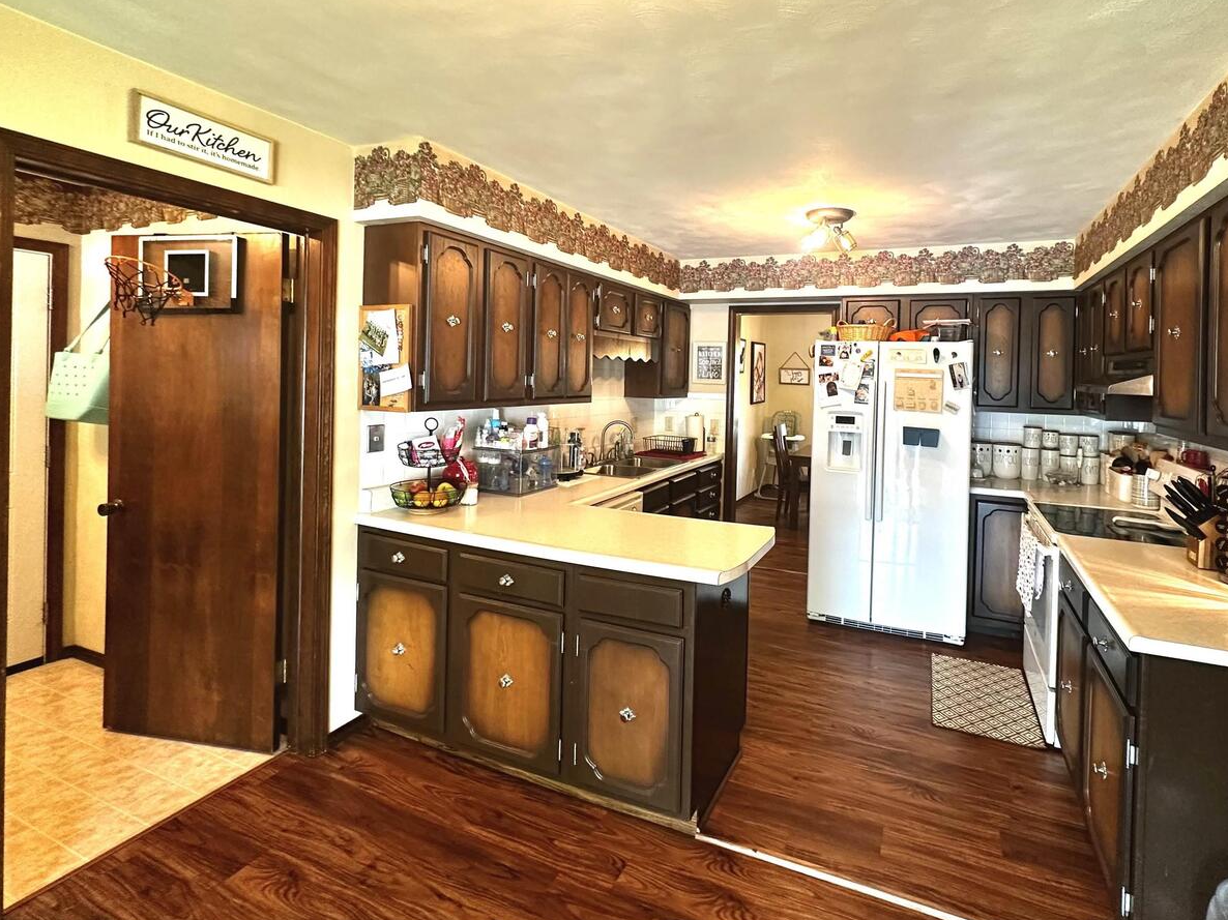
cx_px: 702
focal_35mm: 17
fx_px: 603
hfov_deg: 90.4
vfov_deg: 74.1
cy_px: 381
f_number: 2.2
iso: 320
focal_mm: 2.22
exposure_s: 1/60
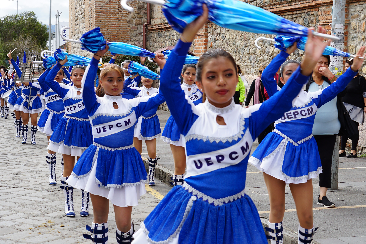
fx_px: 762
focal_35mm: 75
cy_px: 122
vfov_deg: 18.2
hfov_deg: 27.0
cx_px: 183
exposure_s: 1/125
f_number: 8
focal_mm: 50
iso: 100
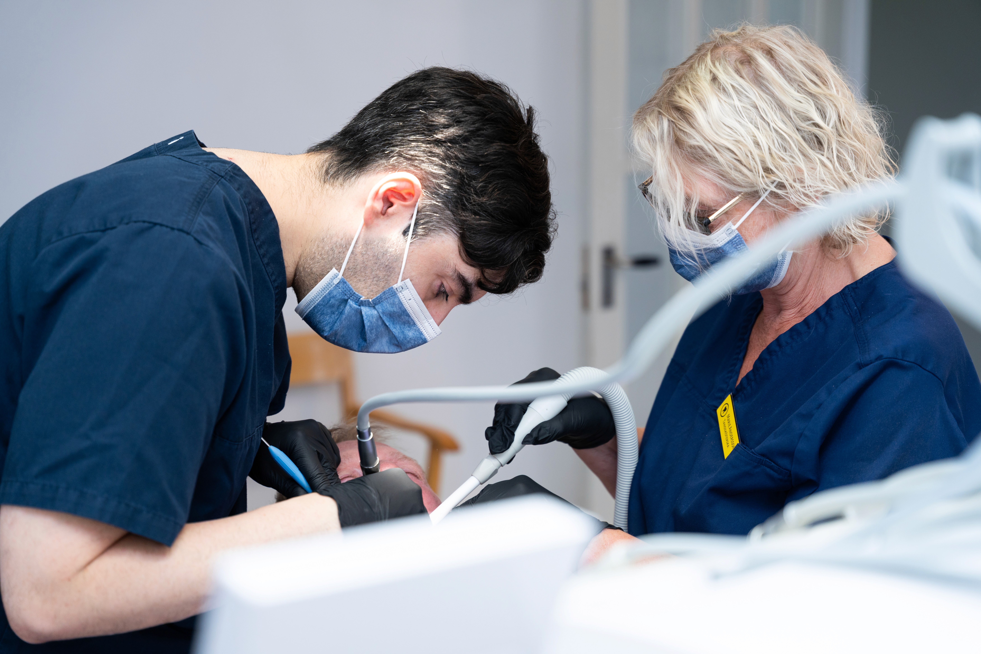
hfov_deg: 31.4
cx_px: 490
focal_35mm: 64
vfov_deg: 21.2
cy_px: 327
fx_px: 1747
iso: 400
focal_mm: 64.1
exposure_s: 1/250
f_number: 2.8
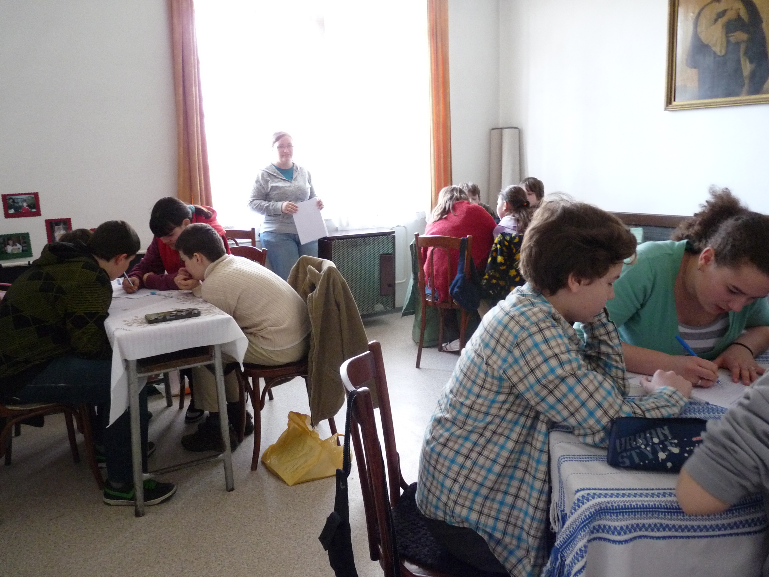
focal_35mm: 27
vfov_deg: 51.4
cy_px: 288
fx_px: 600
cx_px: 384
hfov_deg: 65.3
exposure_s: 1/13
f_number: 2.8
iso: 400
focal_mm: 4.8
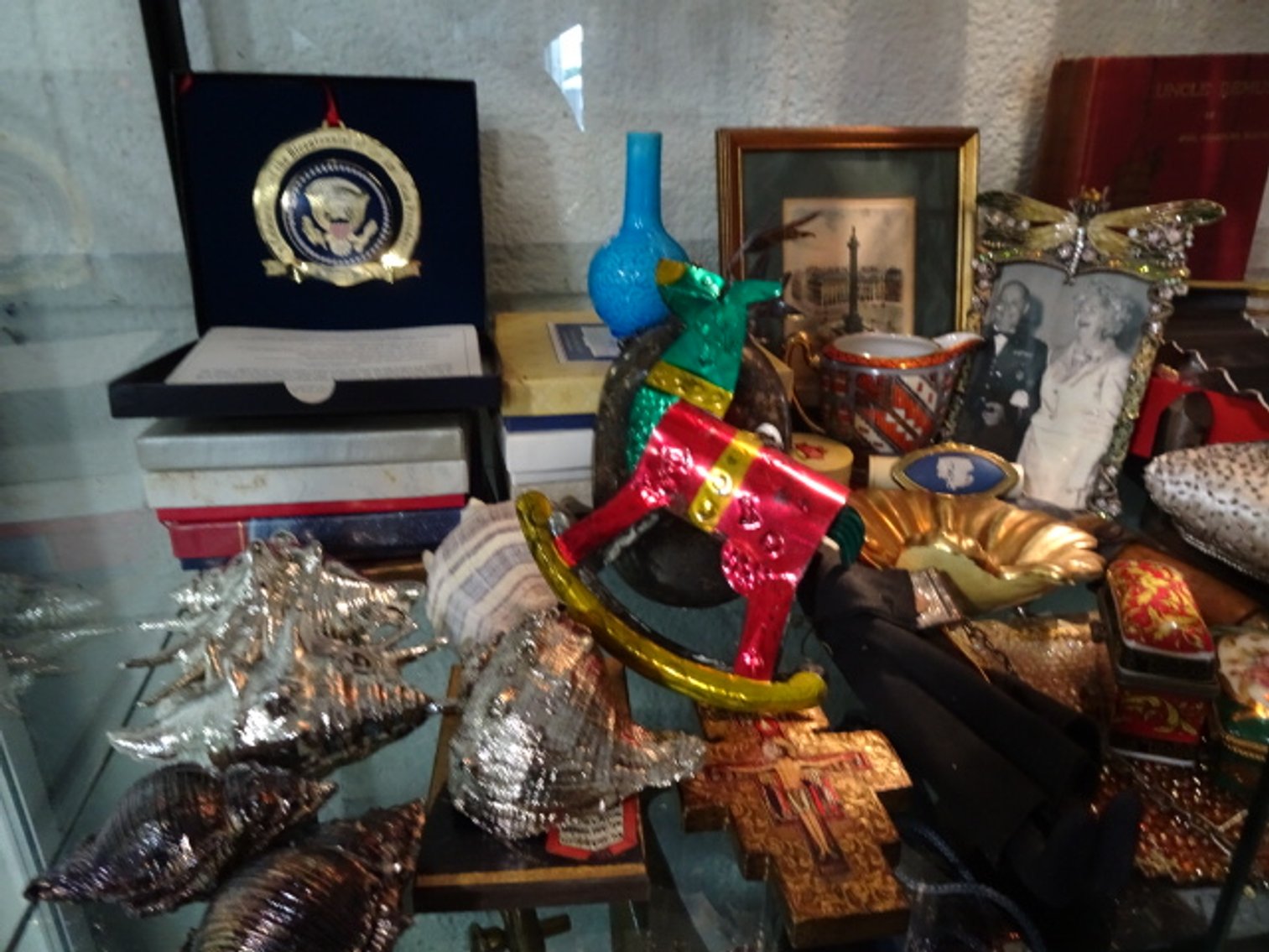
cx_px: 634
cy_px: 476
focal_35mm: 24
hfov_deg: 71.6
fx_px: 880
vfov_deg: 56.8
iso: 800
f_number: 3.5
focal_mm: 4.1
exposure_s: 1/30
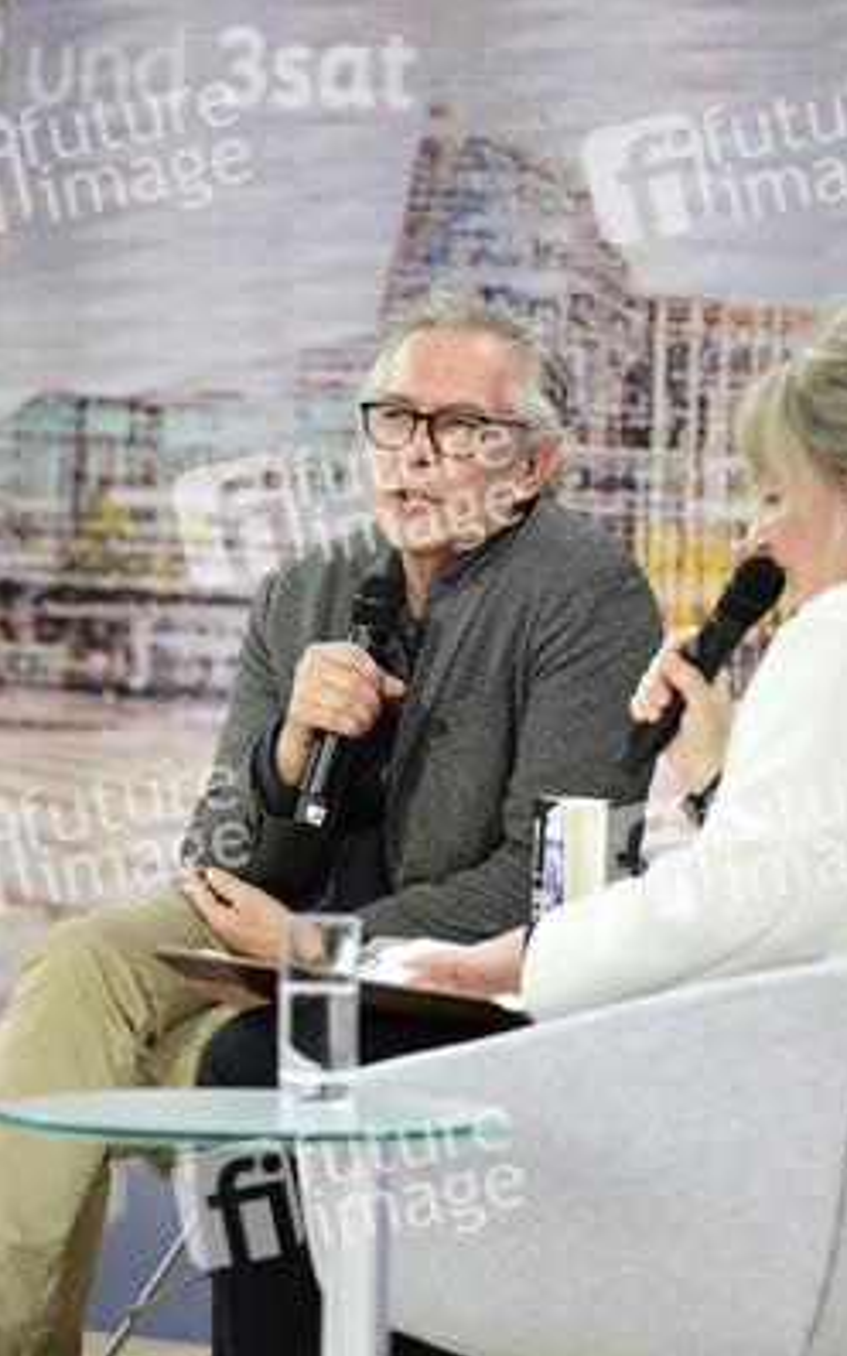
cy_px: 676
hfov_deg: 6.4
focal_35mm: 205
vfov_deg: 10.2
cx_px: 447
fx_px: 7574
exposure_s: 1/320
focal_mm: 200
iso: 640
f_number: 4
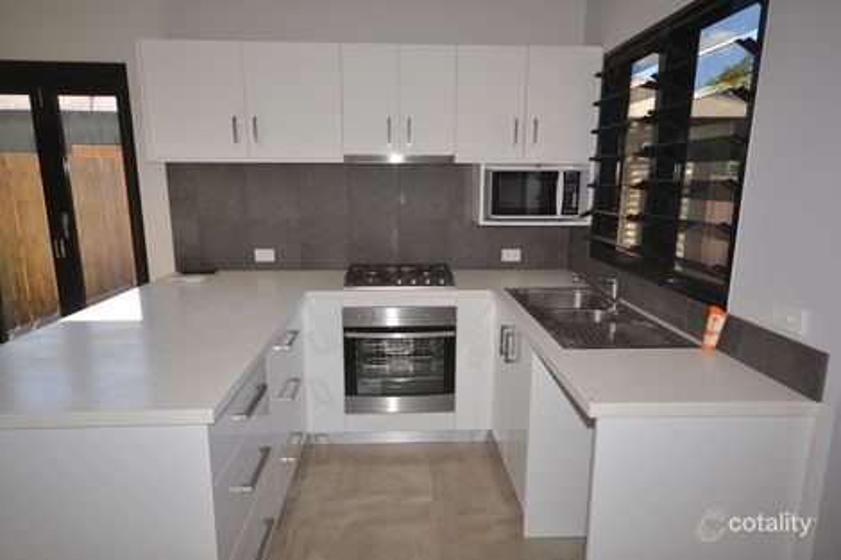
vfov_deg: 59.5
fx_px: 490
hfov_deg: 81.2
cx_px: 420
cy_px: 280
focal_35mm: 21
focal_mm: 14
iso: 100
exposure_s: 1/60
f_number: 4.8
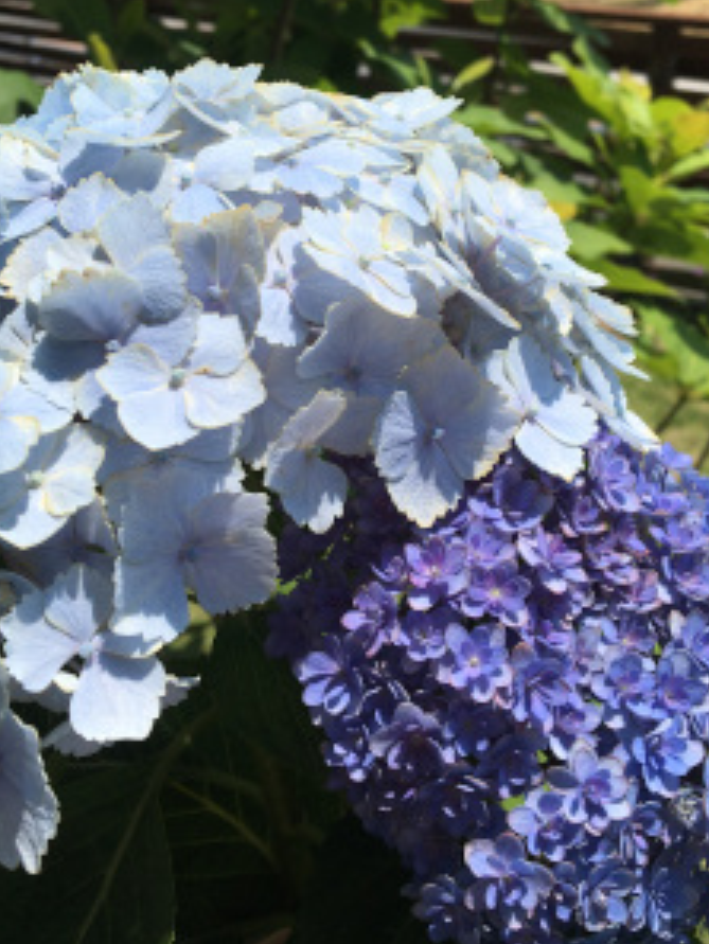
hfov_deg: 36.8
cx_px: 340
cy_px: 391
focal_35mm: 39
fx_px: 1064
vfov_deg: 47.6
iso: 25
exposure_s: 1/2653
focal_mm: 4.15
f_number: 2.2
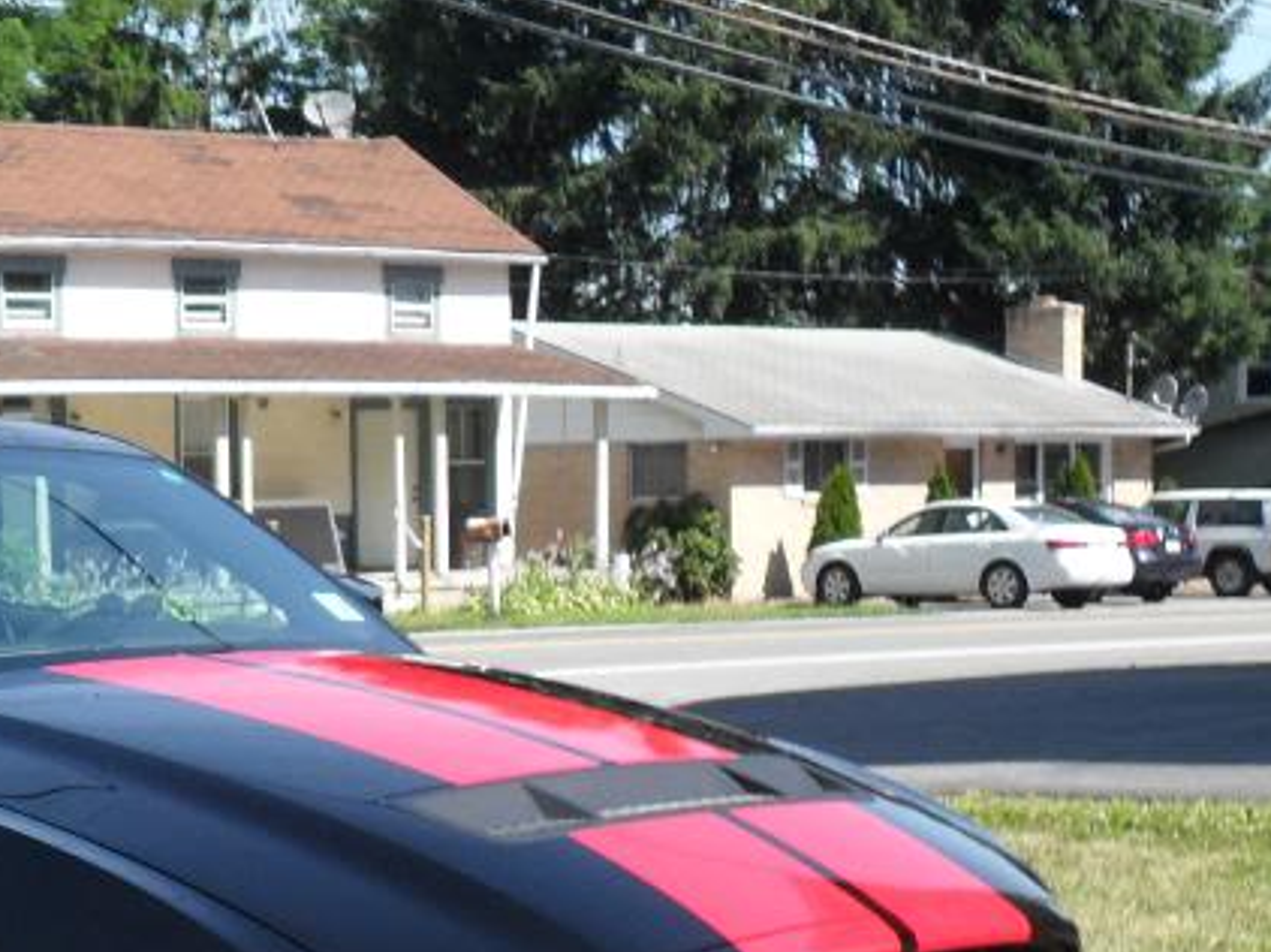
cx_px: -69
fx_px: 3119
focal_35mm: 85
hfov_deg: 22.0
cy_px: 934
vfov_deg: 17.0
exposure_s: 1/60
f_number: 8.9
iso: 100
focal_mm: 6.2
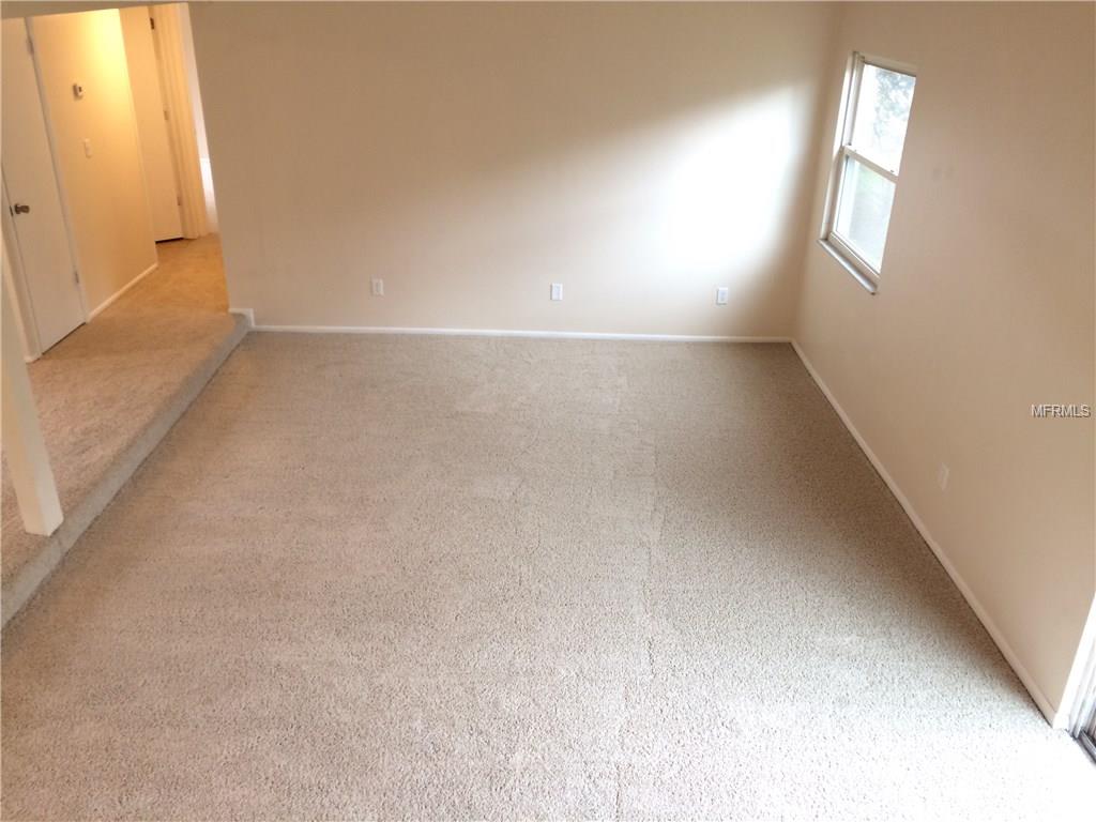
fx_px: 918
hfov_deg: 61.7
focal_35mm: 29
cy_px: 411
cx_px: 548
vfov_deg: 48.2
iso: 64
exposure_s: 1/30
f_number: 2.2
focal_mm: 4.15
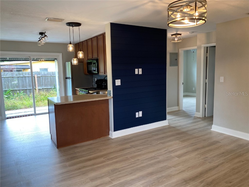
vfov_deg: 53.1
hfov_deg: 67.3
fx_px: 187
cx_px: 124
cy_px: 94
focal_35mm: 26
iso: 100
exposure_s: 1/120
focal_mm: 4.25
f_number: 1.8
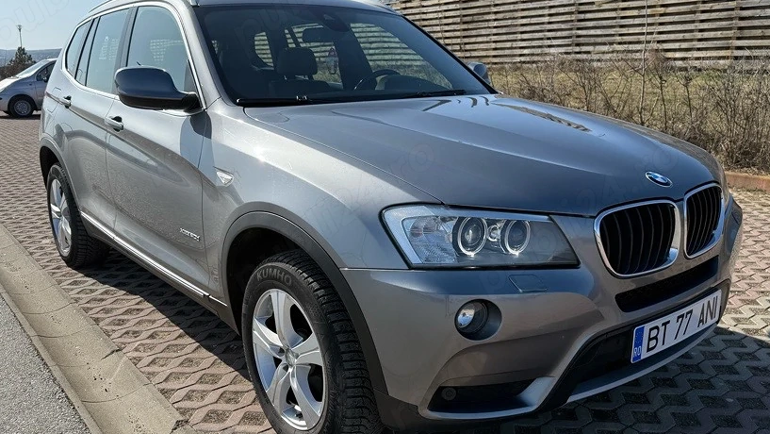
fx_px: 654
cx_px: 396
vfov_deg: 36.7
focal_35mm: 32
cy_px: 225
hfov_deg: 61.0
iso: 80
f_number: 1.78
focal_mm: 6.76
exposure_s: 1/4673
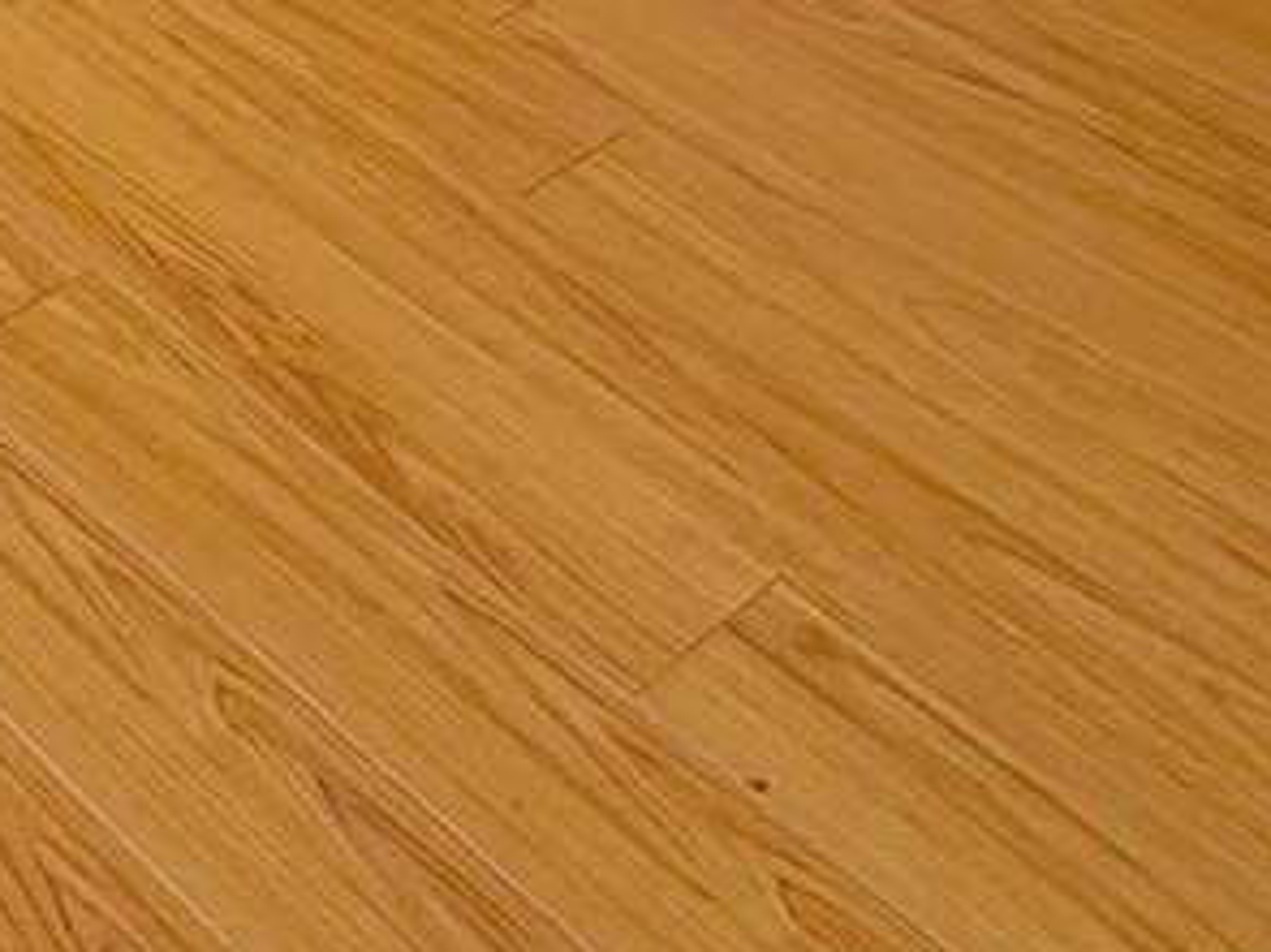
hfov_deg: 23.3
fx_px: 2789
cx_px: -297
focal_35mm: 76
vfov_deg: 12.7
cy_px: -1585
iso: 50
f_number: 2.2
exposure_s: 1/120
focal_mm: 2.22
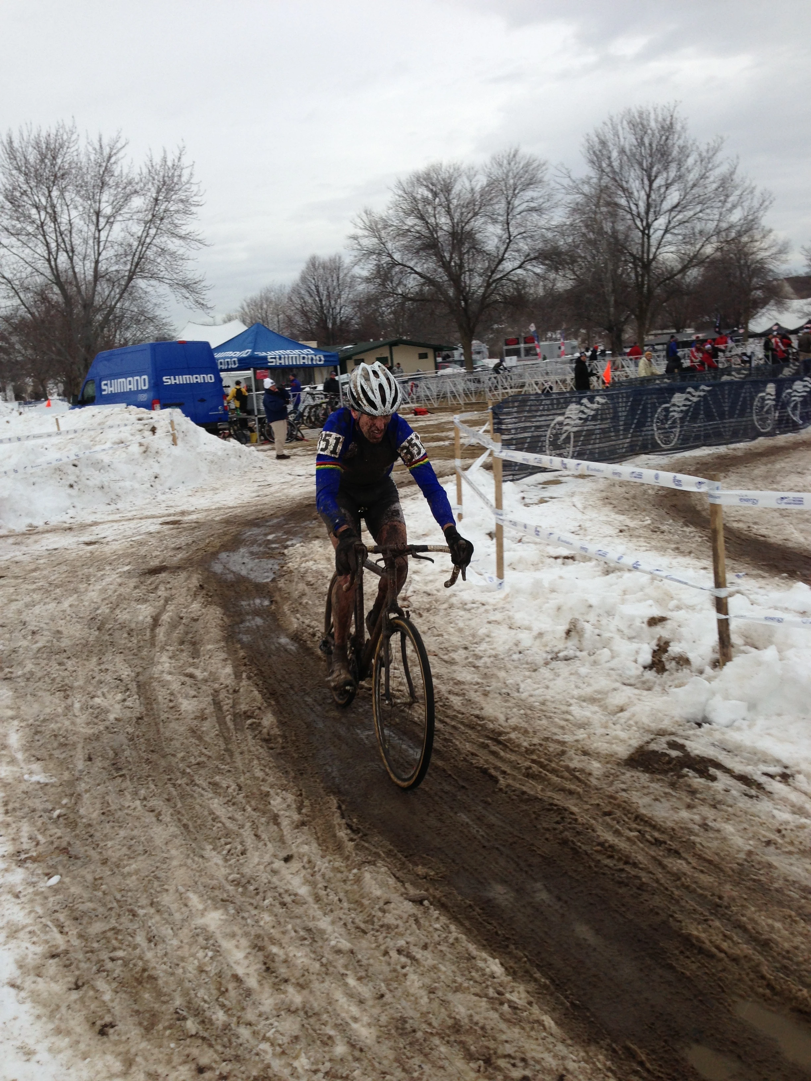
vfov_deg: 55.4
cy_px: 540
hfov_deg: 42.9
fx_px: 1031
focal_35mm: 33
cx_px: 406
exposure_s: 1/264
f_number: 2.4
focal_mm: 4.13
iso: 50
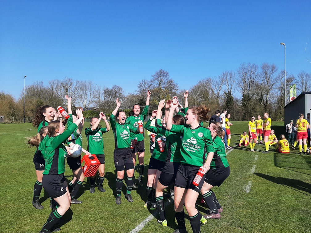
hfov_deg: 67.3
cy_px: 116
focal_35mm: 26
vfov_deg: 53.1
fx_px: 234
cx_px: 156
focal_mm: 3.93
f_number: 1.7
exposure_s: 1/2899
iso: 40
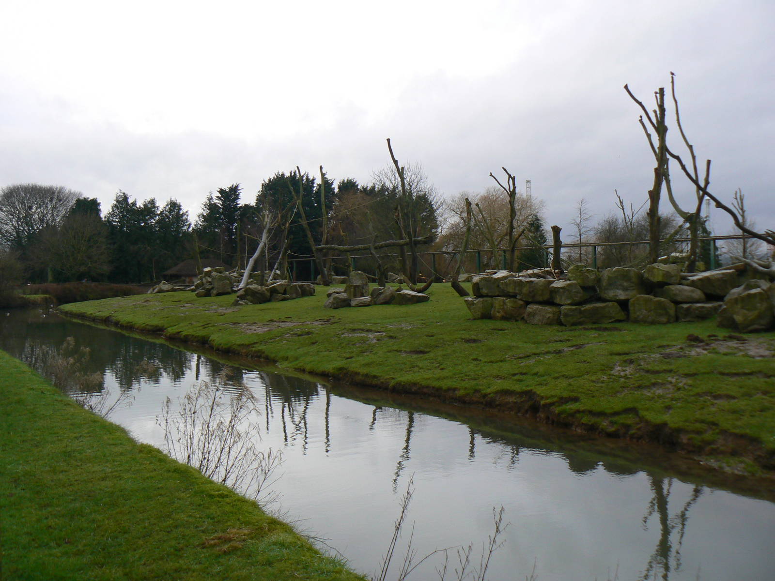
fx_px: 806
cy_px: 290
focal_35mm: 36
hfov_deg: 51.4
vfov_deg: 39.7
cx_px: 388
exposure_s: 1/125
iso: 80
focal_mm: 6
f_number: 4
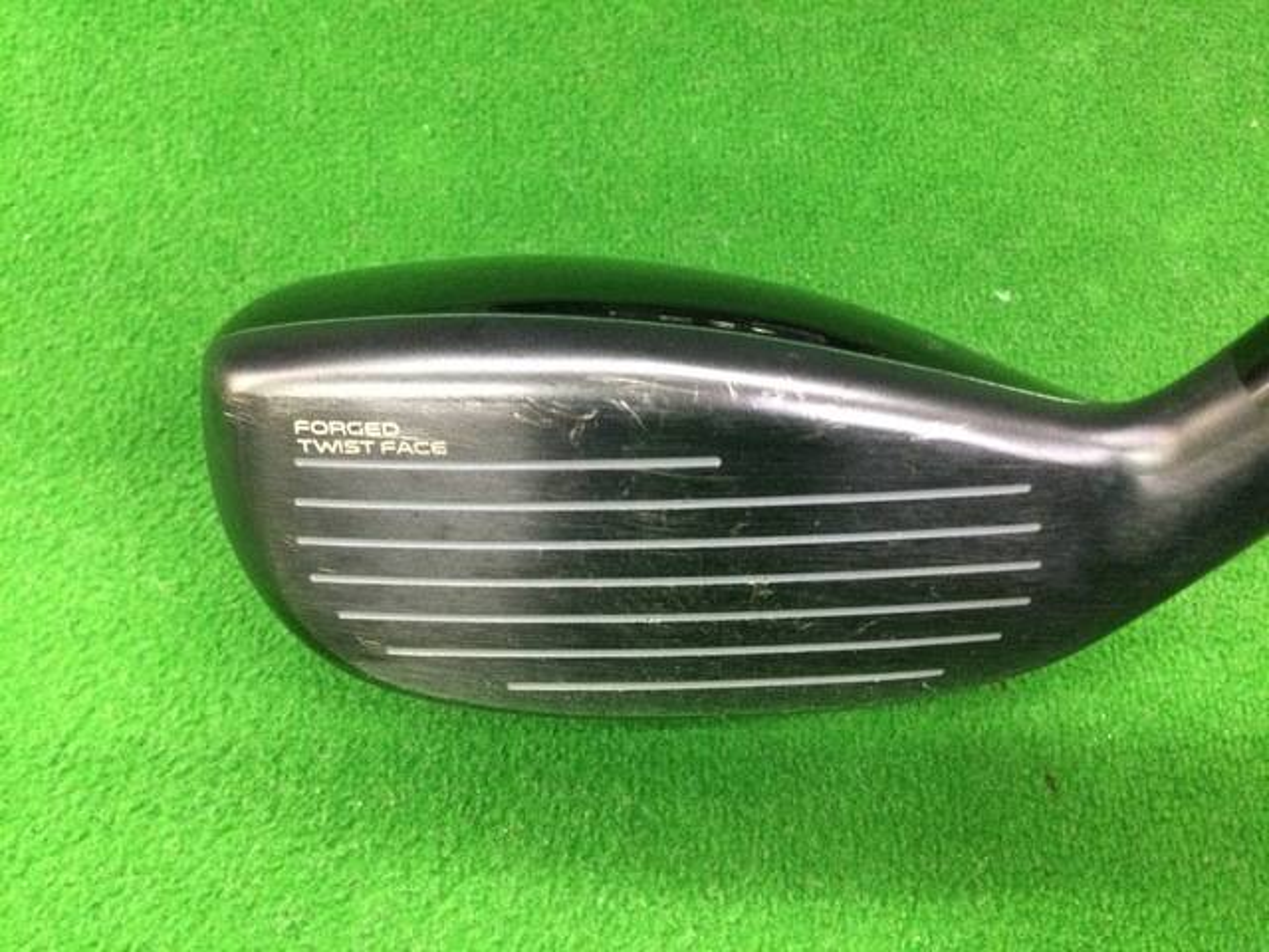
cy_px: 476
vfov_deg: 45.4
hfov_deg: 58.4
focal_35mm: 31
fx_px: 1136
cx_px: 634
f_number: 2.4
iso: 200
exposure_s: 1/24
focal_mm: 3.3
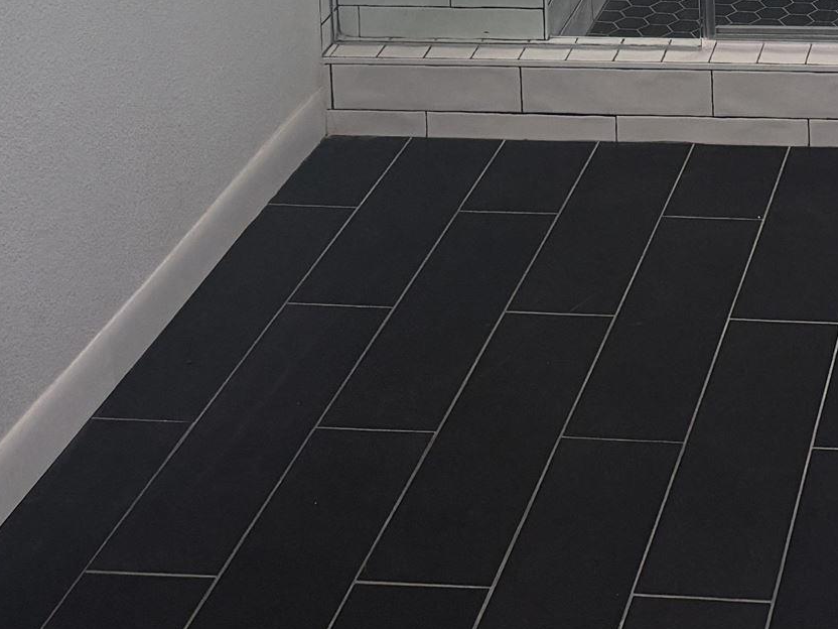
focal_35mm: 96
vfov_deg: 13.8
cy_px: -488
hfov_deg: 19.9
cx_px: 828
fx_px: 2324
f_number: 1.6
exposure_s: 1/120
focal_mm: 5.96
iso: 100
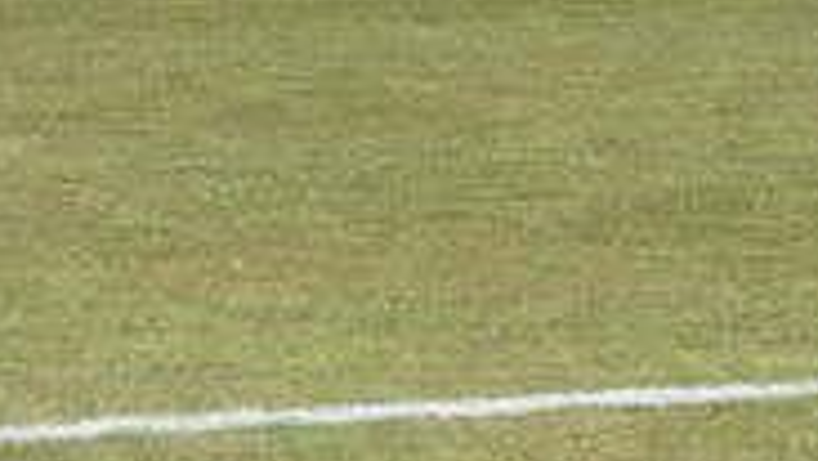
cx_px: 836
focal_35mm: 183
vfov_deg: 6.6
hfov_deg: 11.6
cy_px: -157
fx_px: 3970
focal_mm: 50
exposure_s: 1/8000
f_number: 4
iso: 1250
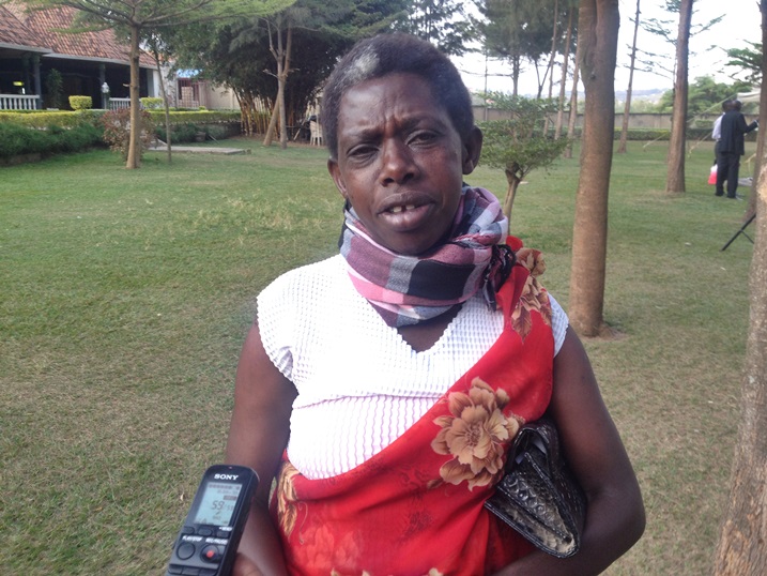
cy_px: 288
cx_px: 384
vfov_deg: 40.7
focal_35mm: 35
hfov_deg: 52.6
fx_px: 776
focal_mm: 4.28
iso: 64
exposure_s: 1/40
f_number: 2.4
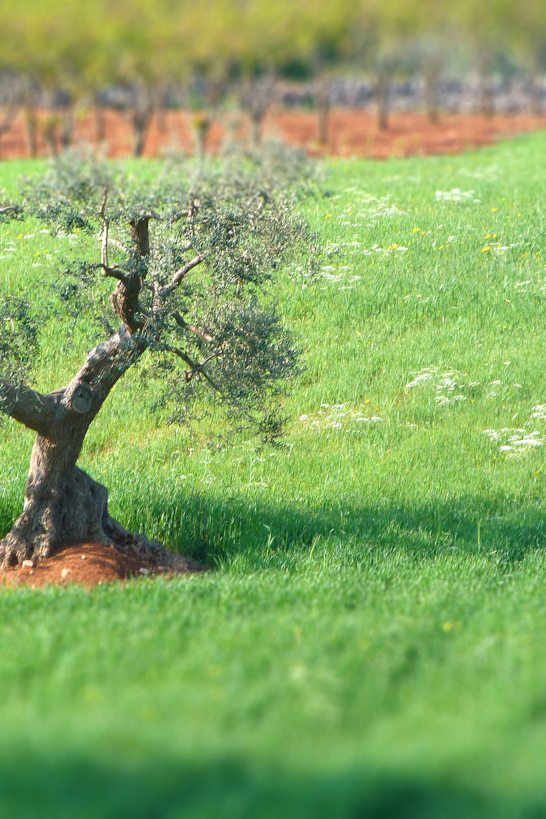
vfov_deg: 5.5
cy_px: 410
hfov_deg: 3.6
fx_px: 8574
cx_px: 199
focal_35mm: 377
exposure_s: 1/200
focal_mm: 48.8
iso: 80
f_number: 4
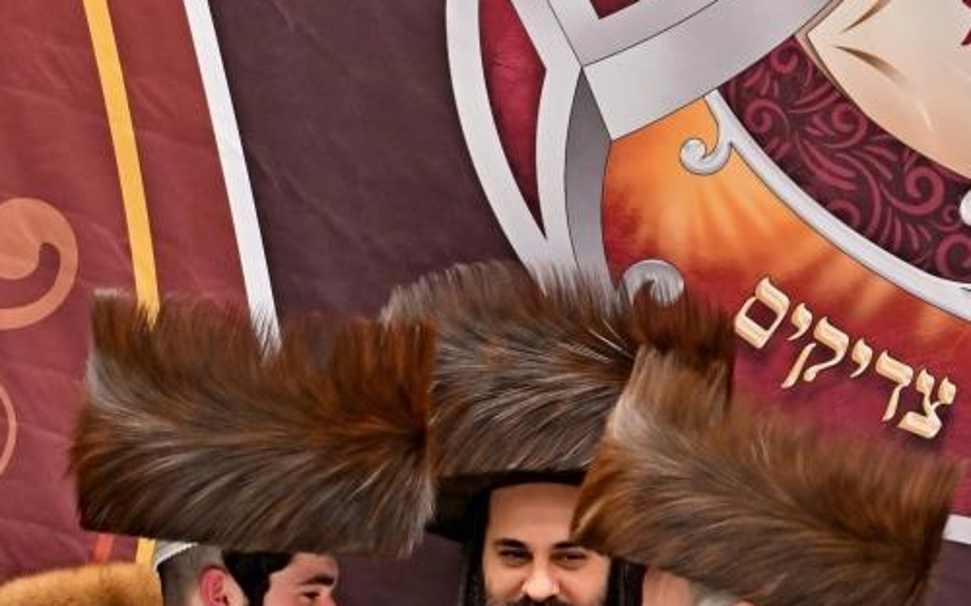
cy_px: 653
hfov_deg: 3.4
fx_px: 16558
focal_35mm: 626
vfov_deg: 2.1
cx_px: 520
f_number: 2.8
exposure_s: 1/400
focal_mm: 200
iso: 500
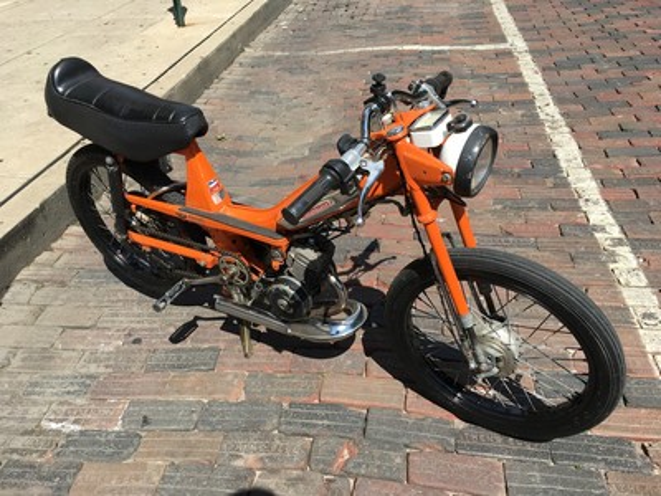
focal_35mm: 29
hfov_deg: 61.7
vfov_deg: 48.2
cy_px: 248
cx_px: 330
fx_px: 554
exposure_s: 1/1374
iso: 25
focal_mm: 4.15
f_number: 2.2
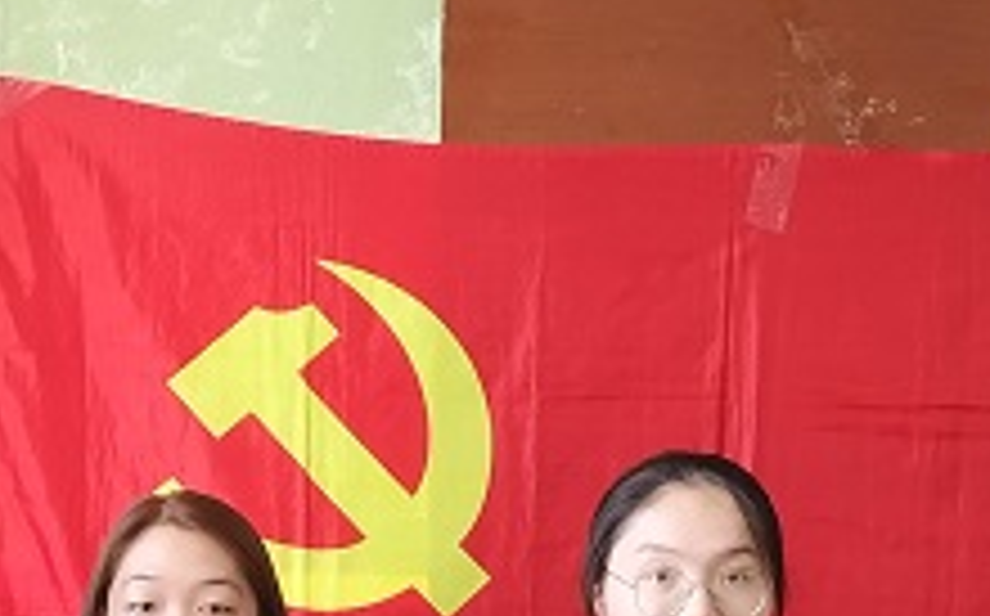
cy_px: 623
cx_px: 396
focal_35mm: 81
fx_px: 2183
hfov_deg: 25.5
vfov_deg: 15.8
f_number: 1.9
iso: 400
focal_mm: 3.94
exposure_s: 1/50
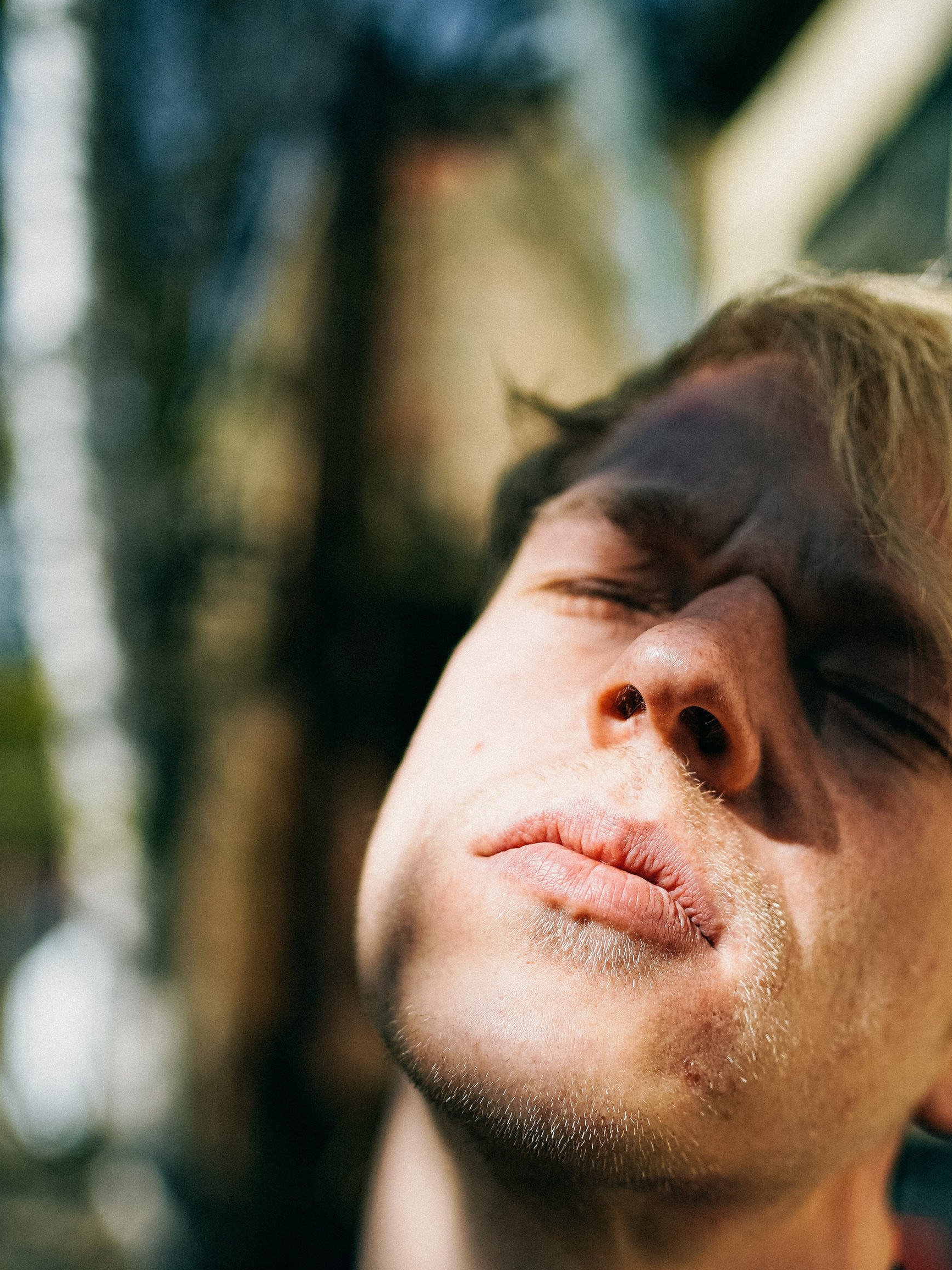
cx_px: 694
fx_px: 2053
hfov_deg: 25.8
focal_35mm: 56
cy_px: 1038
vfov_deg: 33.2
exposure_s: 1/8000
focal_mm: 35
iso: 100
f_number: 1.8
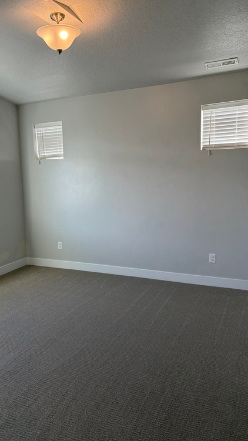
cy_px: 220
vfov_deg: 66.1
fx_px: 339
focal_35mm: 29
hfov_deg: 39.9
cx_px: 92
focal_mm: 5.96
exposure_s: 1/194
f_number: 1.6
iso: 64
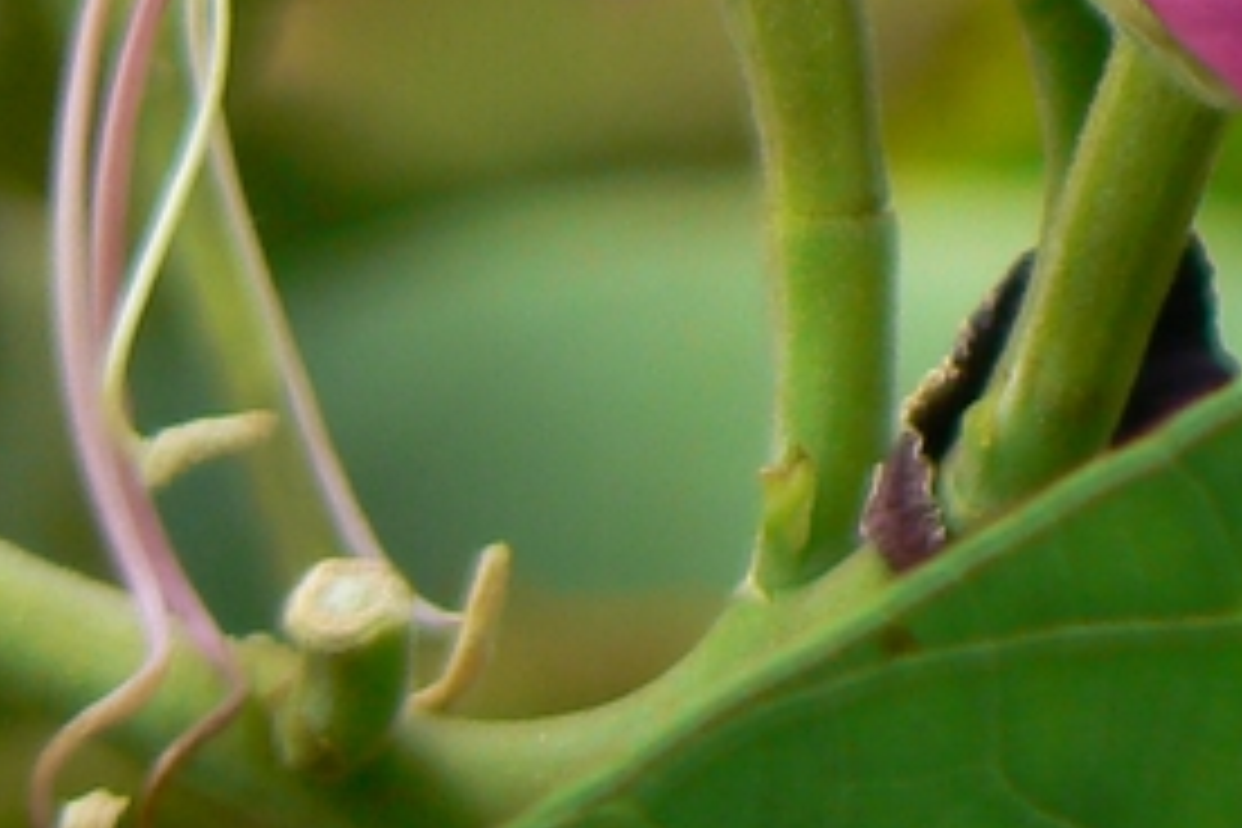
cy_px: -806
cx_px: 1908
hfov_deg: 1.2
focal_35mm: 1667
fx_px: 57507
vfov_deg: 0.8
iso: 80
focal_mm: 72
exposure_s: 1/100
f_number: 4.5
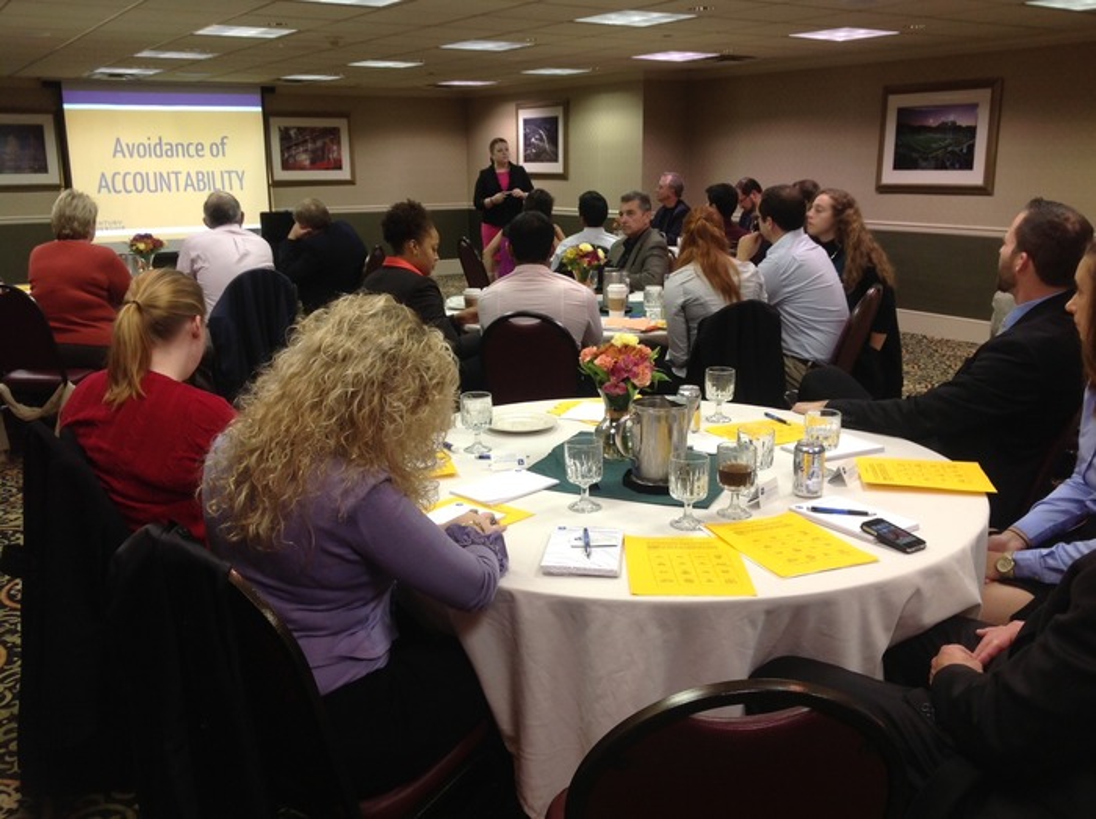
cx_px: 548
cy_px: 410
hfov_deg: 52.7
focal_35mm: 35
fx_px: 1107
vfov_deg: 40.6
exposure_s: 1/20
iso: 50
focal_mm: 4.28
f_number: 2.4
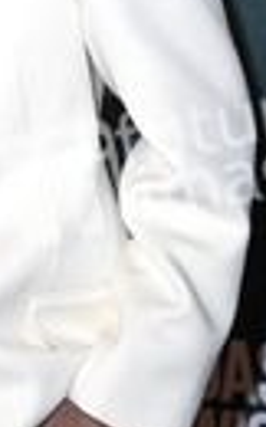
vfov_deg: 7.3
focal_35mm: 288
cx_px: -128
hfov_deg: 4.5
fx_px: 3348
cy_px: 3
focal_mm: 92
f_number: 5.6
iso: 500
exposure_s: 1/250
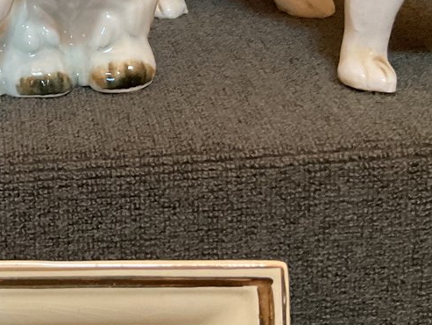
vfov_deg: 15.7
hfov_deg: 21.1
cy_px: -110
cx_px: -21
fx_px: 1111
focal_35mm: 89
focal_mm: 3
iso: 250
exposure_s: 1/60
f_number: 1.8
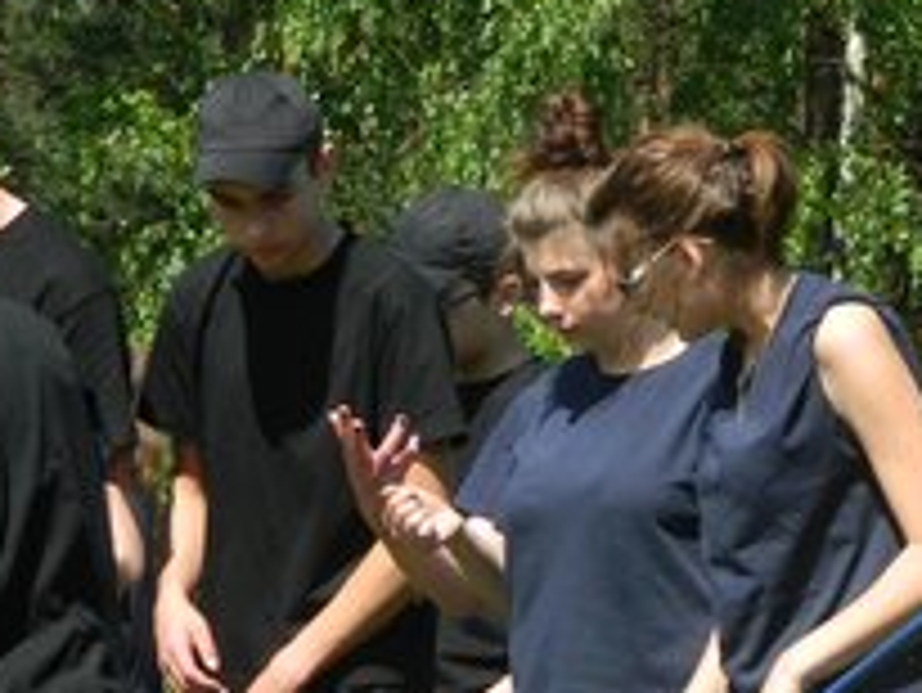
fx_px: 8688
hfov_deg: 6.1
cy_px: 814
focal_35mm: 326
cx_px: 895
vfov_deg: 4.6
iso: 80
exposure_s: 1/320
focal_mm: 18.6
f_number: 4.5
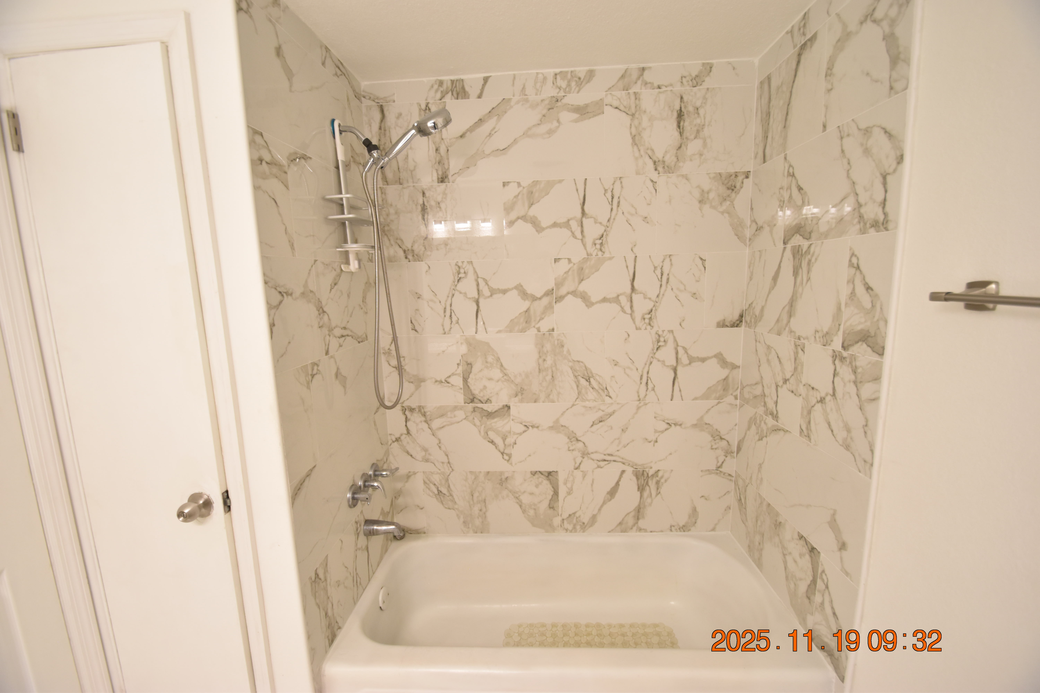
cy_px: 346
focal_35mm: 15
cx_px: 520
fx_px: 433
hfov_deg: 100.4
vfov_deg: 77.3
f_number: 3.5
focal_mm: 10
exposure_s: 1/20
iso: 800
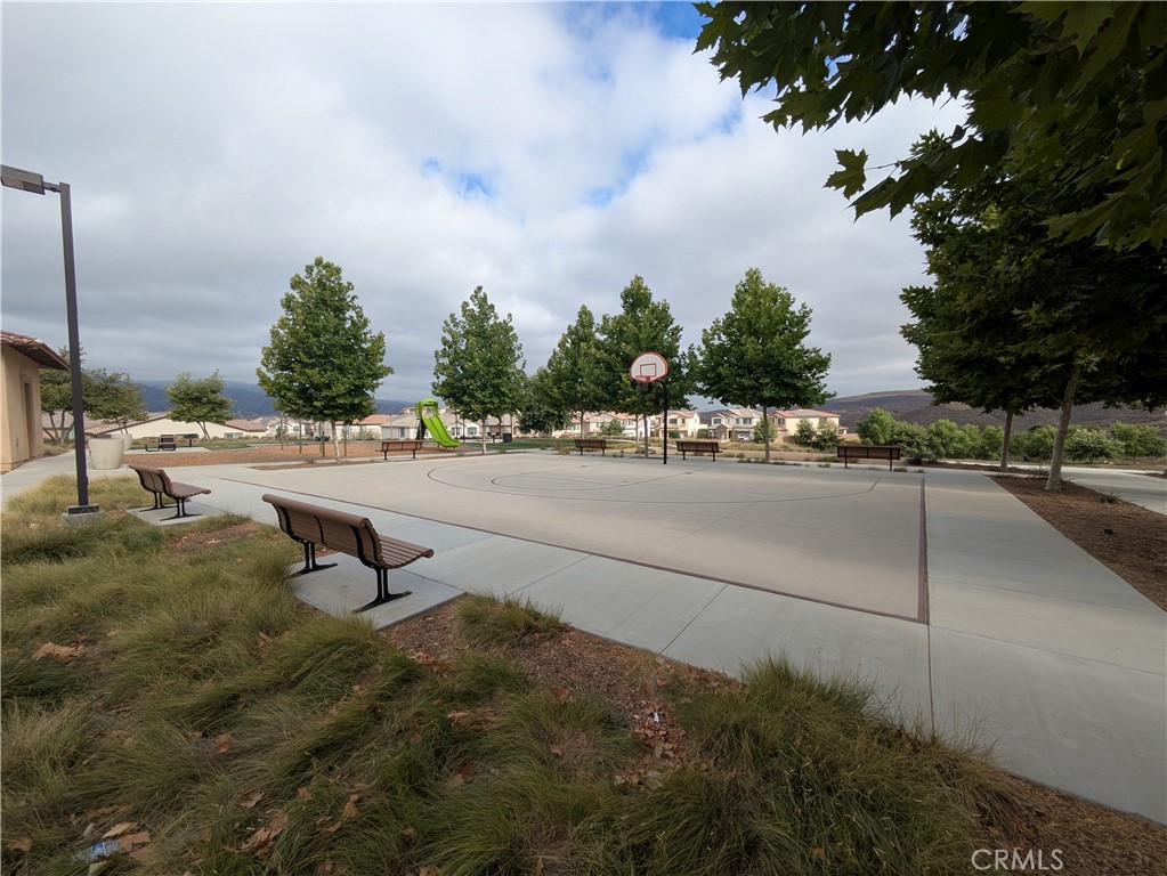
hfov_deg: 102.0
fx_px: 472
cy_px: 438
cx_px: 584
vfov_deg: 85.7
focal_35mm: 14
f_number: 2.2
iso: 51
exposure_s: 1/1119
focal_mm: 1.83
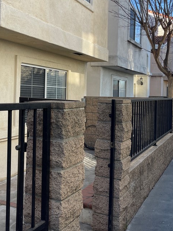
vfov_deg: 46.6
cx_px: 95
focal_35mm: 40
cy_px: 94
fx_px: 267
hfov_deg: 35.9
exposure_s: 1/676
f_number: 1.6
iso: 32
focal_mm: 5.1
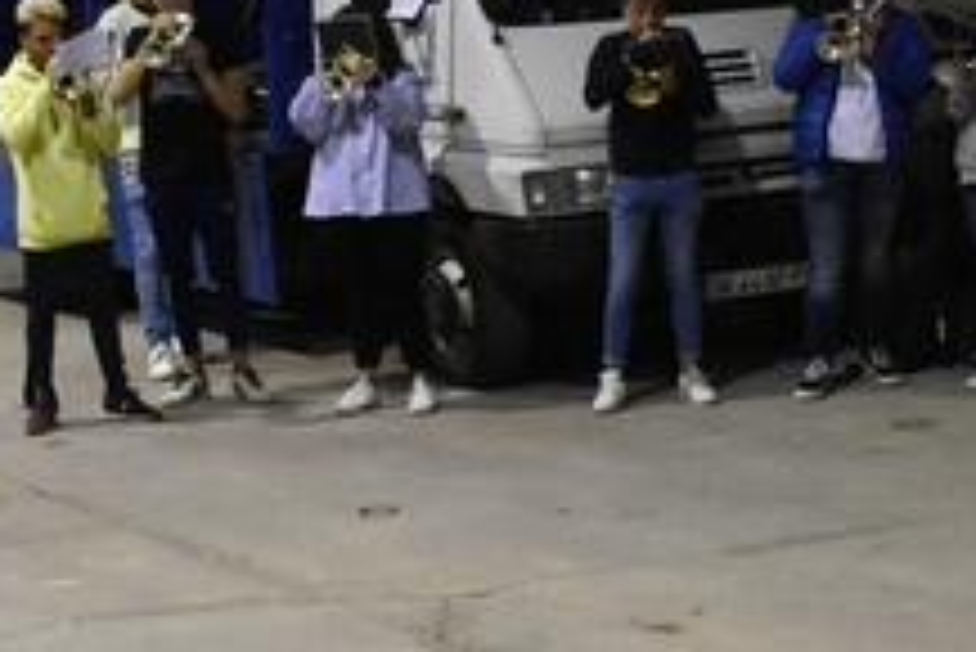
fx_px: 3038
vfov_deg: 12.0
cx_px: 927
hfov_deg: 17.9
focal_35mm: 112
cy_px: 746
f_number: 3.5
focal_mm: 18
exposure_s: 1/125
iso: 3600
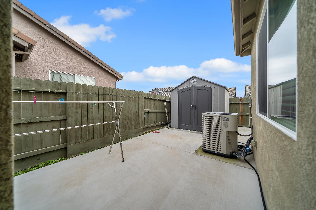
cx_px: 158
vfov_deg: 90.0
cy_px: 105
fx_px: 105
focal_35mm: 12
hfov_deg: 112.6
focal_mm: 12
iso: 100
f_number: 4.5
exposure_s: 1/80
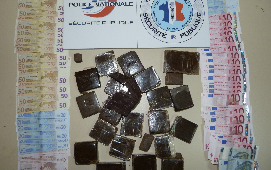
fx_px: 199
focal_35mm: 27
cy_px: 82
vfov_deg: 46.0
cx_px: 136
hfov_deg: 68.4
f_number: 2.8
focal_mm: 4.5
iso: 100
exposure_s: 1/60
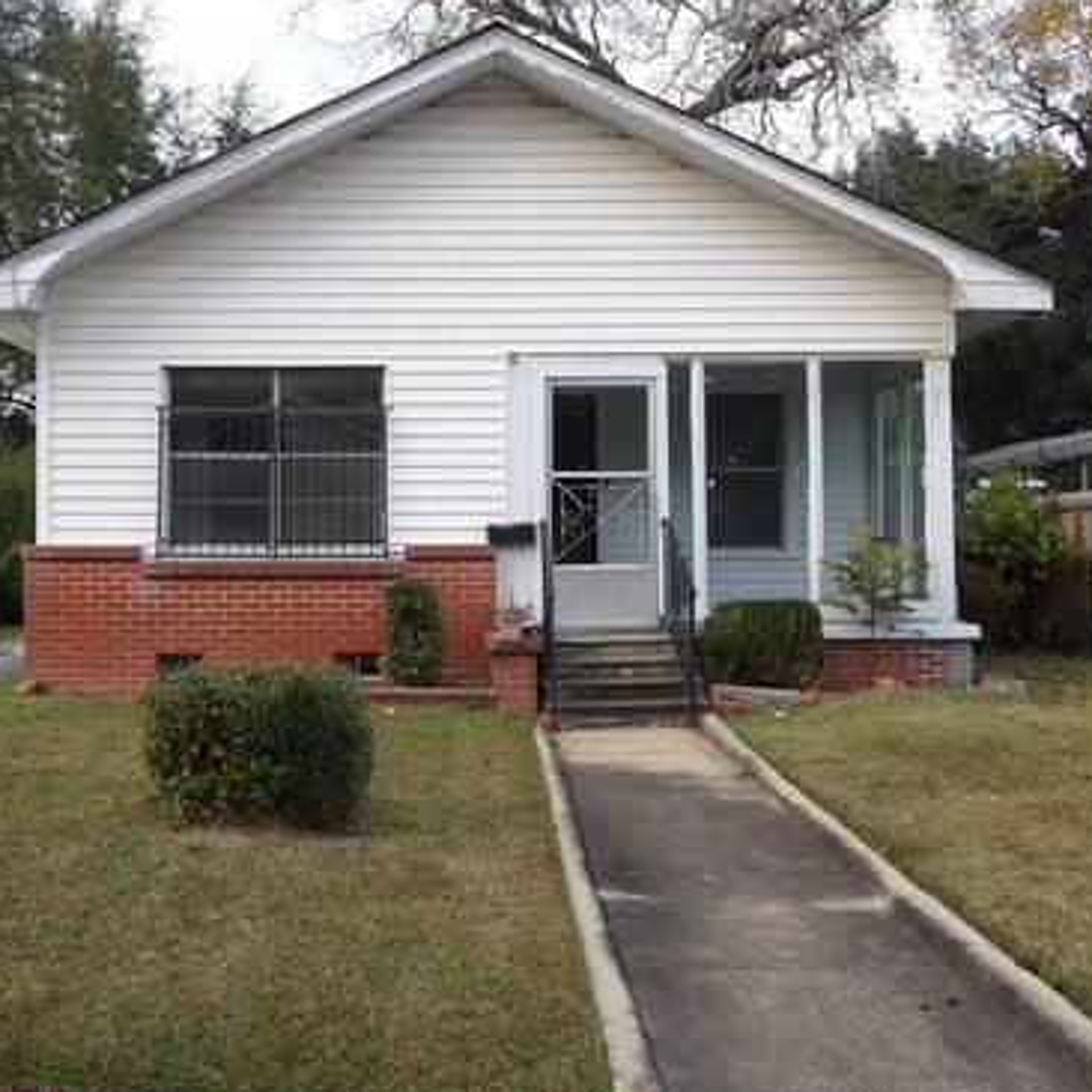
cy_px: 547
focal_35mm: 41
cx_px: 448
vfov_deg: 40.9
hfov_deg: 40.8
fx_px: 1463
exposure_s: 1/121
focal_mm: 6.1
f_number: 3.3
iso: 100
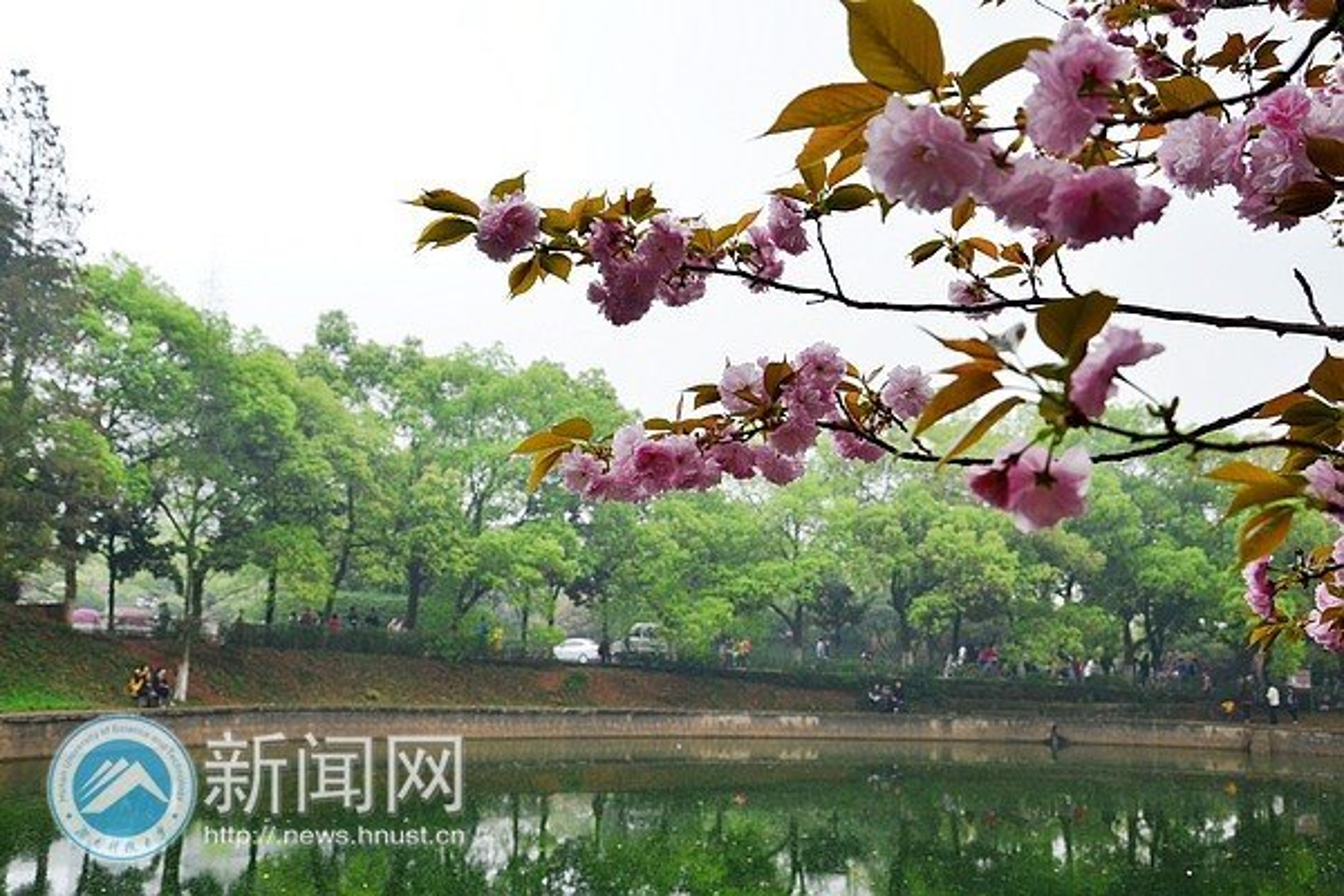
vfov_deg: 35.5
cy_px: 448
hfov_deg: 51.3
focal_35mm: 38
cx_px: 672
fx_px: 1400
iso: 500
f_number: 6.3
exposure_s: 1/200
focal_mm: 25
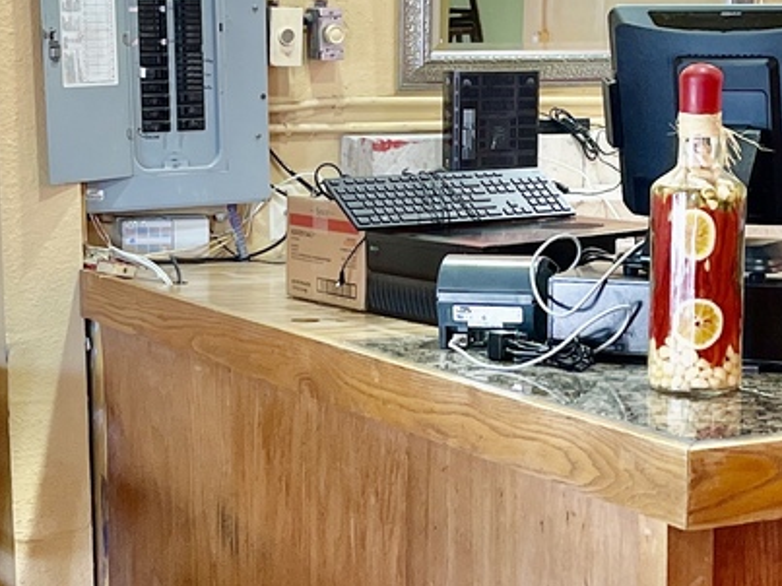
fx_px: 2100
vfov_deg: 15.9
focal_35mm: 93
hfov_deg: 21.1
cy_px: 342
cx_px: 450
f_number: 1.6
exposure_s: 1/60
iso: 250
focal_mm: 5.1
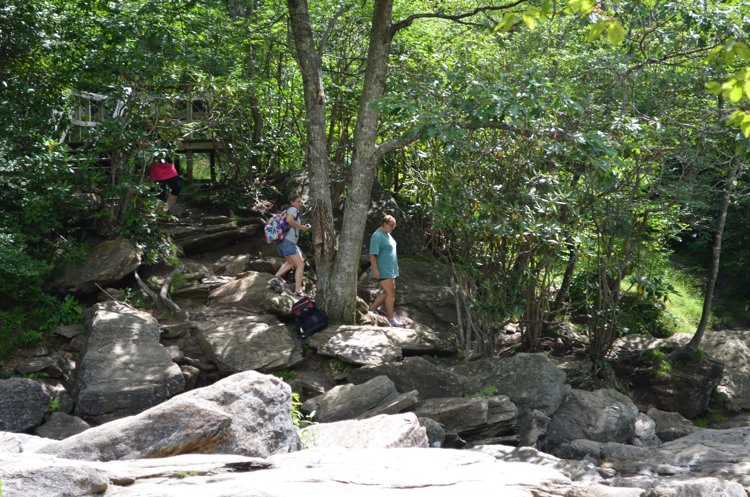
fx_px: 1715
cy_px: 248
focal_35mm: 82
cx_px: 375
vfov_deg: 16.5
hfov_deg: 24.7
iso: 200
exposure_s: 1/125
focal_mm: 55
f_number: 5.6
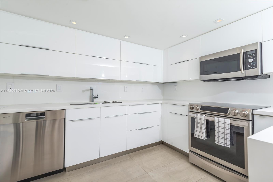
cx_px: 136
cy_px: 91
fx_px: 121
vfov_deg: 73.7
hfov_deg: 96.7
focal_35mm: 16
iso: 200
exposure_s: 1/200
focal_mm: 16
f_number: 8
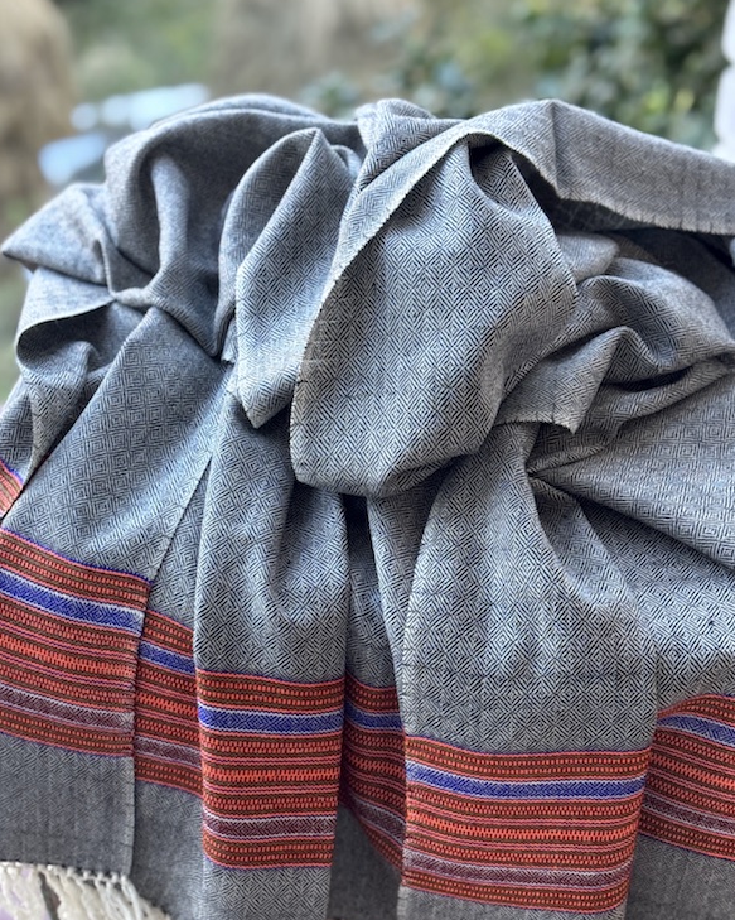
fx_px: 1741
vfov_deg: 29.5
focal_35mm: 64
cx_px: 366
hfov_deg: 23.8
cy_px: 550
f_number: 1.78
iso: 80
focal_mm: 6.76
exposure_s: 1/121
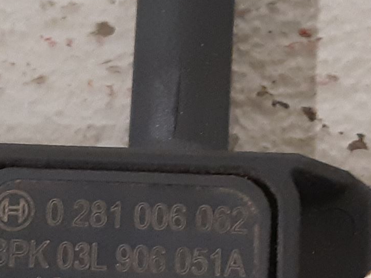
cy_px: 157
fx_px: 793
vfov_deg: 19.9
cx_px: 146
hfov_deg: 26.3
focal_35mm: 74
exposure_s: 1/25
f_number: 1.7
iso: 250
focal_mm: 3.93
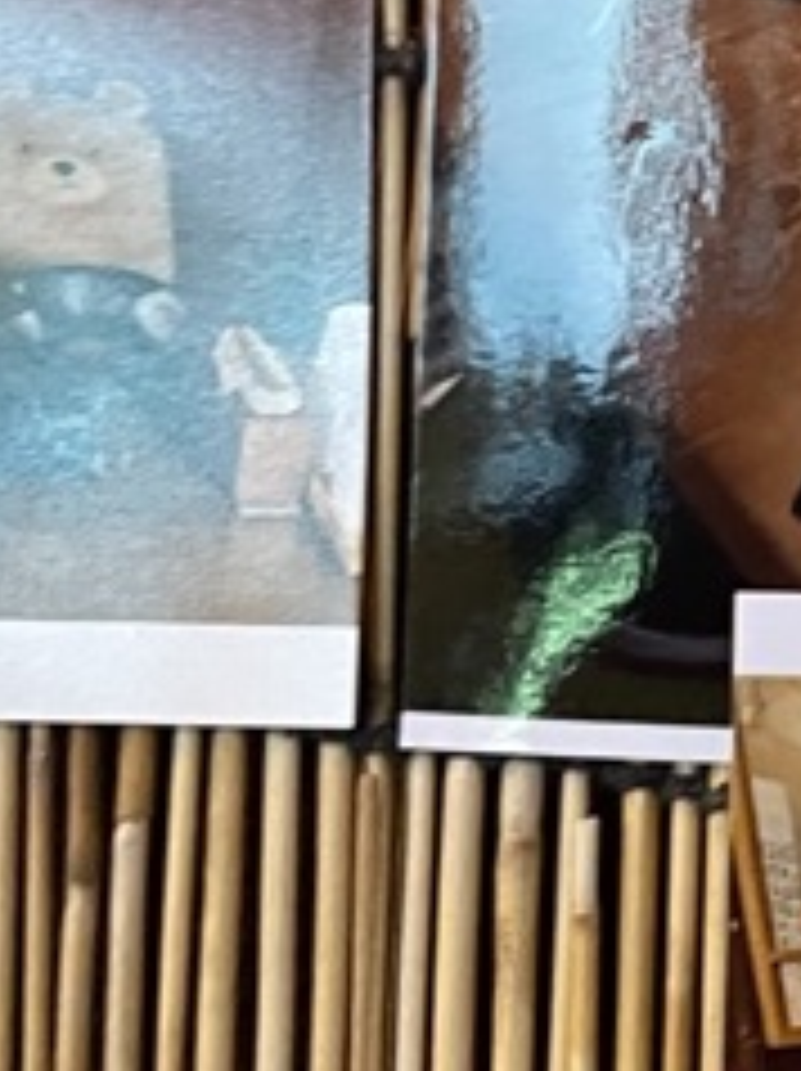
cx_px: 1498
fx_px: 3462
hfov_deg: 12.0
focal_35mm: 112
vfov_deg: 17.6
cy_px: 428
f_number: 1.6
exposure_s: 1/30
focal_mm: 4.2
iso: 640
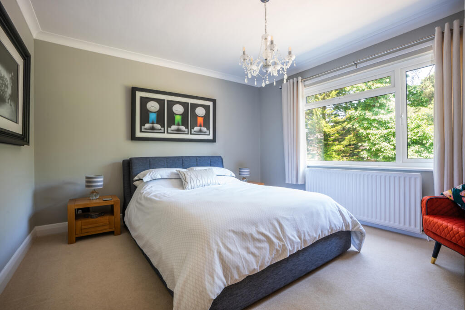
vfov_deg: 73.8
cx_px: 232
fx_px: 207
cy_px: 155
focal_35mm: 16
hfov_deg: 96.7
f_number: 11
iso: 200
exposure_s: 1/6
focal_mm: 16
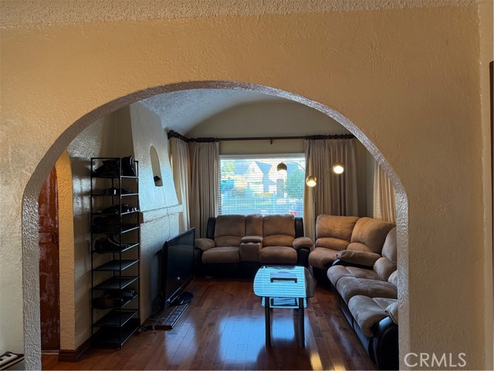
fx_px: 343
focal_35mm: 24
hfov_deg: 71.6
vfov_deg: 56.8
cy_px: 186
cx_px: 247
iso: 250
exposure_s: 1/120
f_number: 1.78
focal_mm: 6.76
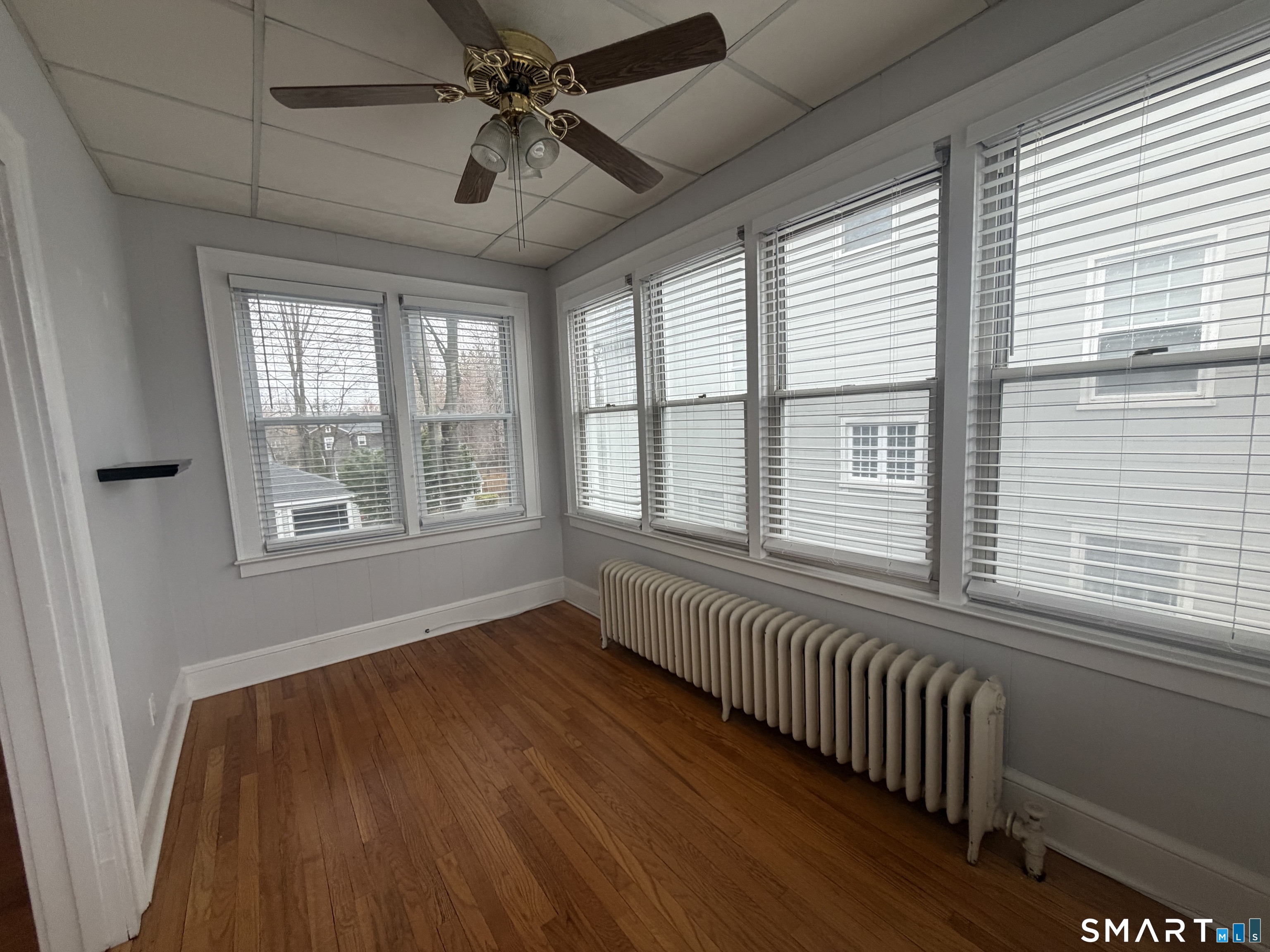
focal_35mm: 14
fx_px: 514
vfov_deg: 85.7
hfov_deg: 102.1
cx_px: 635
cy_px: 476
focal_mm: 2.22
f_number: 2.2
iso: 160
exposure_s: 1/120
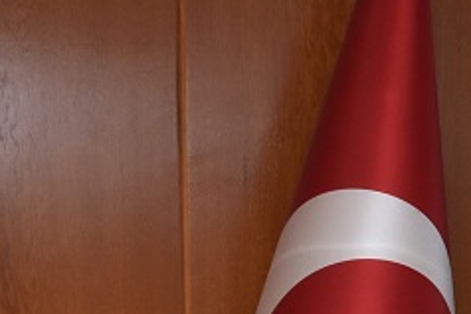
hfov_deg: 11.2
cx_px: 1144
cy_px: 614
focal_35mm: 153
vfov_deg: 8.5
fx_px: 2003
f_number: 13
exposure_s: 1/60
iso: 800
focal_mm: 26
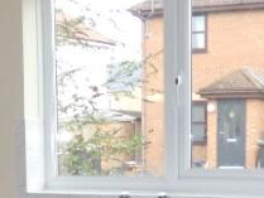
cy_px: 256
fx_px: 748
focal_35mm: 98
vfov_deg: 14.5
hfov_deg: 19.9
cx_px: 192
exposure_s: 1/60
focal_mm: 3.6
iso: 100
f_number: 2.8
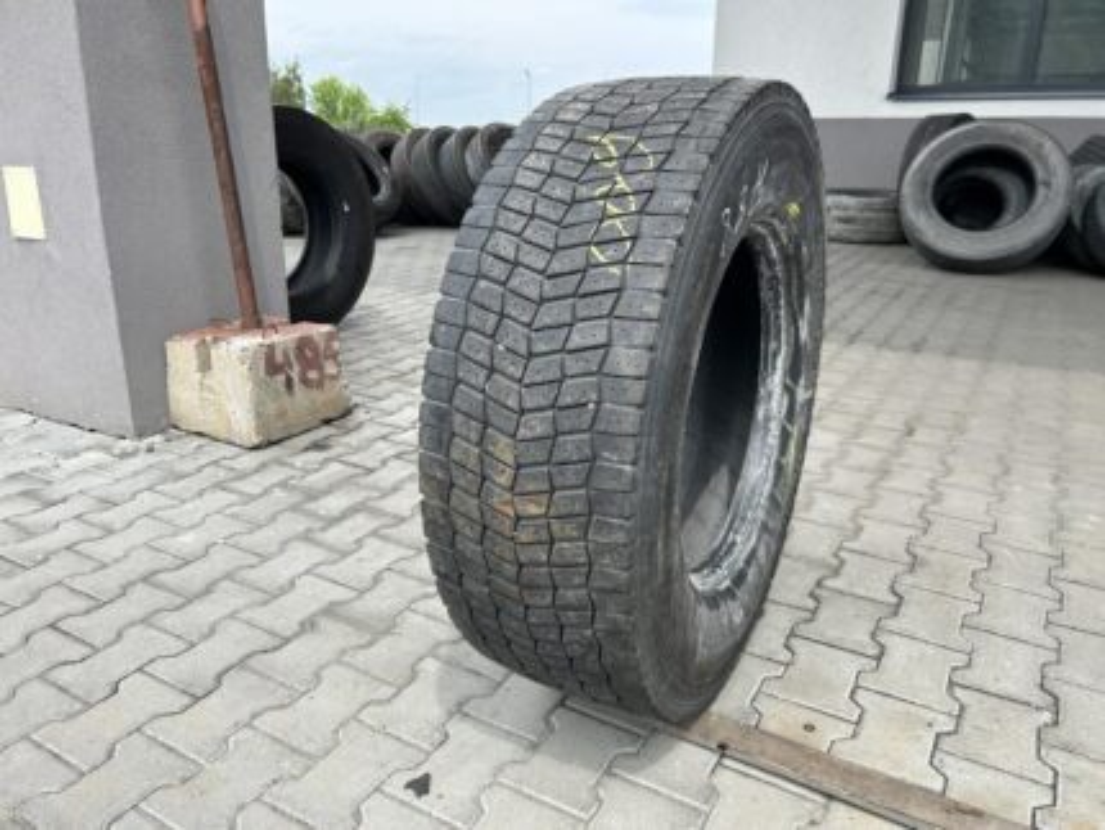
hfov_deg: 67.3
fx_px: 830
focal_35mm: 26
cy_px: 415
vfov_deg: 53.1
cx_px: 552
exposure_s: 1/1311
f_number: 1.5
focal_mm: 5.7
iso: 50
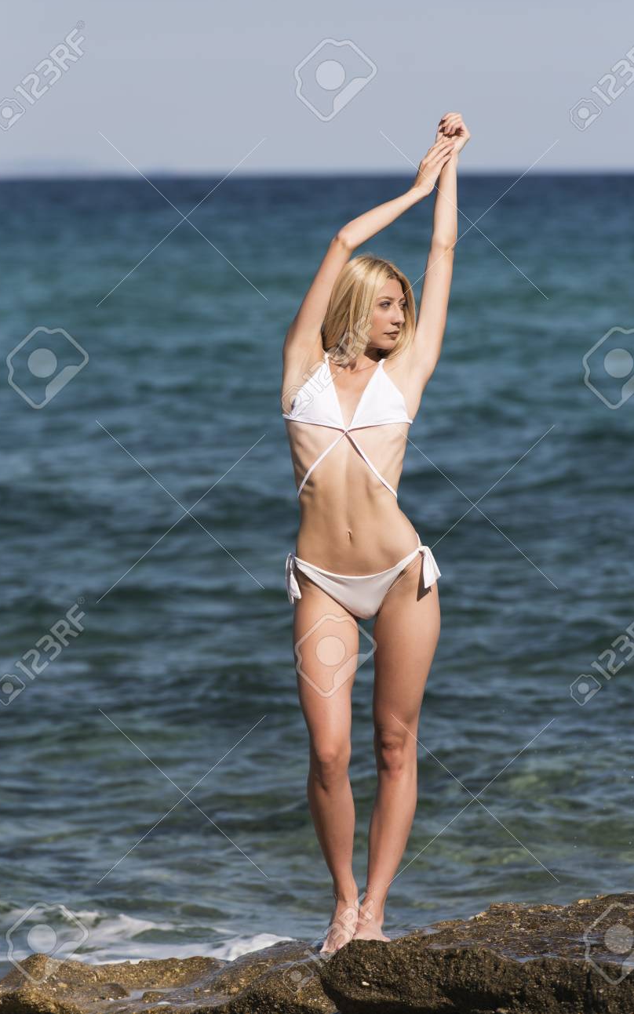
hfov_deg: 6.4
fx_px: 5668
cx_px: 303
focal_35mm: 205
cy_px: 506
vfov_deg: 10.2
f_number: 5
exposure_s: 1/1250
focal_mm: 200
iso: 100
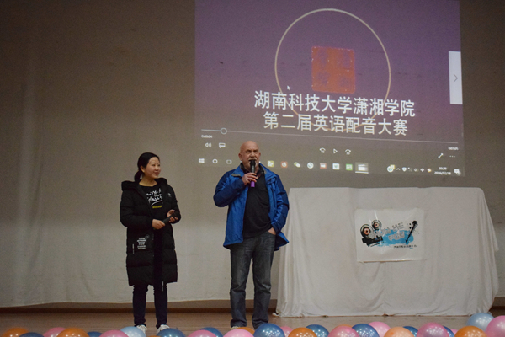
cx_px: 252
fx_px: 736
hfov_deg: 37.9
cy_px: 168
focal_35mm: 52
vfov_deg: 25.8
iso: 6400
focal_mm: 35
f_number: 4.5
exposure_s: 1/60
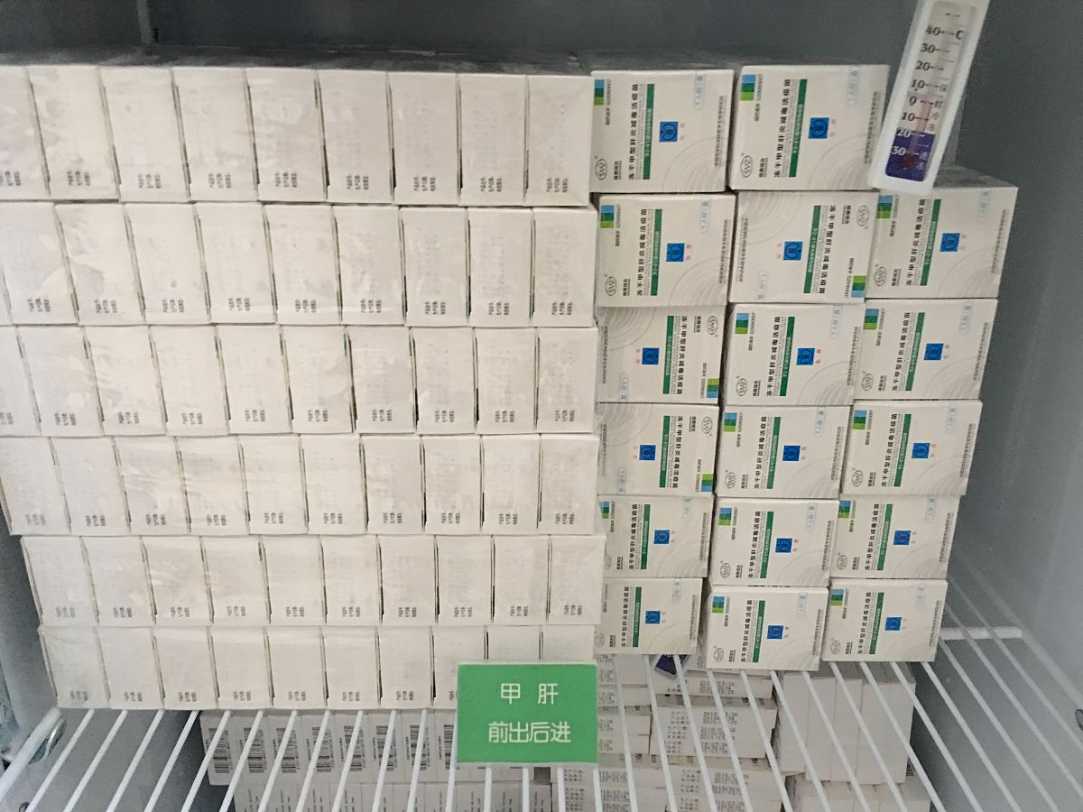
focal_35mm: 29
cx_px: 542
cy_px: 406
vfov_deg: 48.2
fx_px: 907
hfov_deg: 61.7
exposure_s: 1/4
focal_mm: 4.15
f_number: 2.2
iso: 125
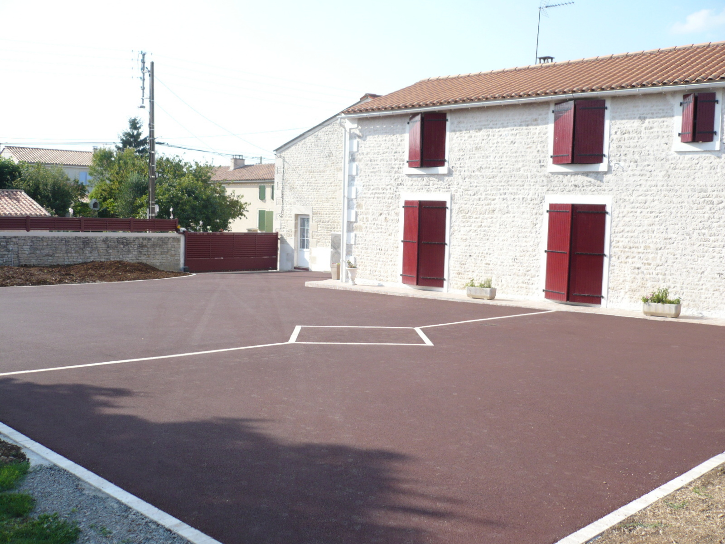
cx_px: 362
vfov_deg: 40.7
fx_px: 733
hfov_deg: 52.6
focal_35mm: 35
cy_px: 272
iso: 100
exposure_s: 1/640
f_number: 2.8
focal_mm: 5.8
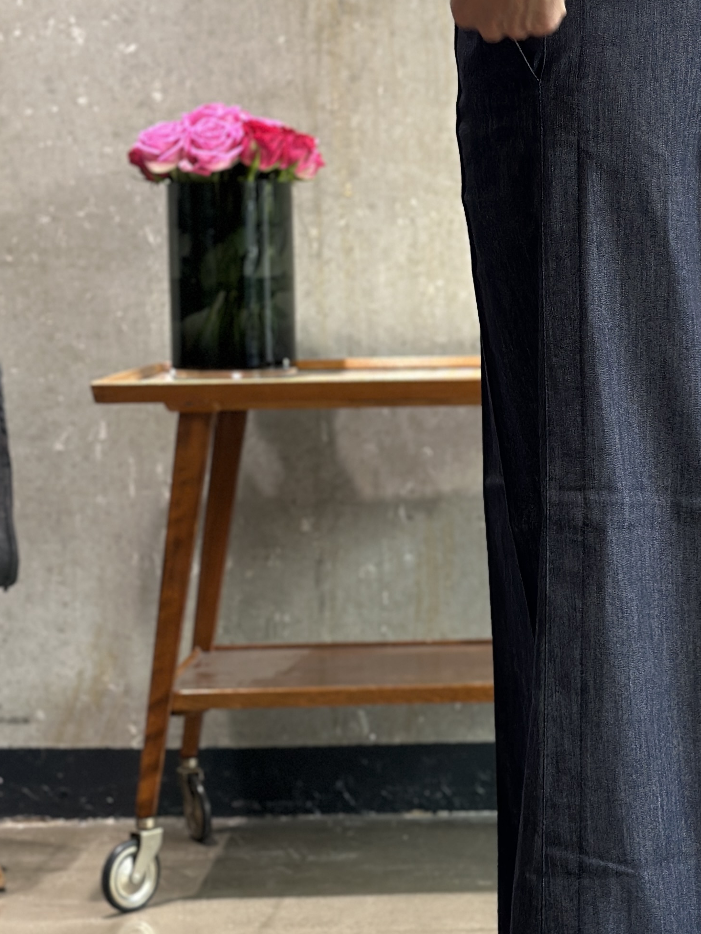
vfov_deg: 19.8
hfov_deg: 14.8
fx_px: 2673
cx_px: 656
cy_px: 408
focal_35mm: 99
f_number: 1.78
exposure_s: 1/129
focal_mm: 6.86
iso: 100
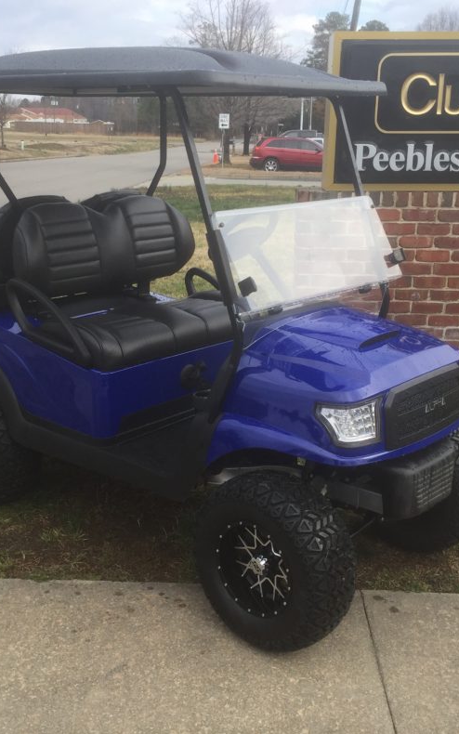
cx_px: 192
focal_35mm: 42
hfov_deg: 30.5
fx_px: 840
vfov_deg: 47.2
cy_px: 361
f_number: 2.2
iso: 32
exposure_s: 1/608
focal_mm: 4.15
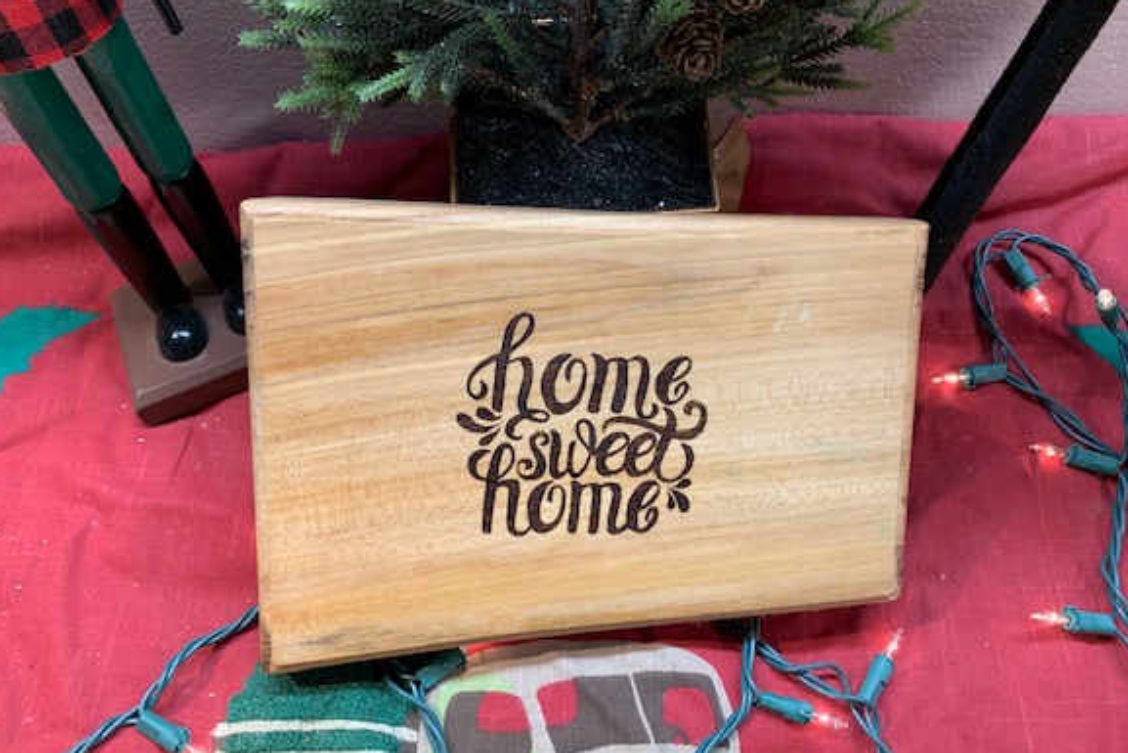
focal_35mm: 30
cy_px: 352
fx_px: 940
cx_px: 585
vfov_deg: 43.6
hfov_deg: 61.9
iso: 80
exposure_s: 1/60
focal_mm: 4.25
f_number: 1.8
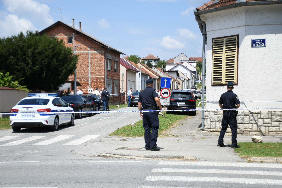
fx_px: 493
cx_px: 141
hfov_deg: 31.9
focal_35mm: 63
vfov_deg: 21.6
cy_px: 94
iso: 400
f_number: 4.5
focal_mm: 42
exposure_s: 1/3200
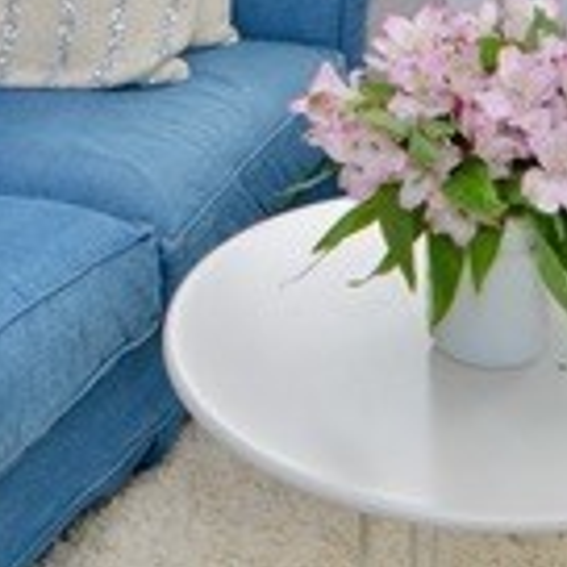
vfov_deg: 21.5
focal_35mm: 66
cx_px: 254
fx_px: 1223
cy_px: -300
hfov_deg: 26.1
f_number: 5.6
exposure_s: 1/125
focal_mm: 11
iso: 320
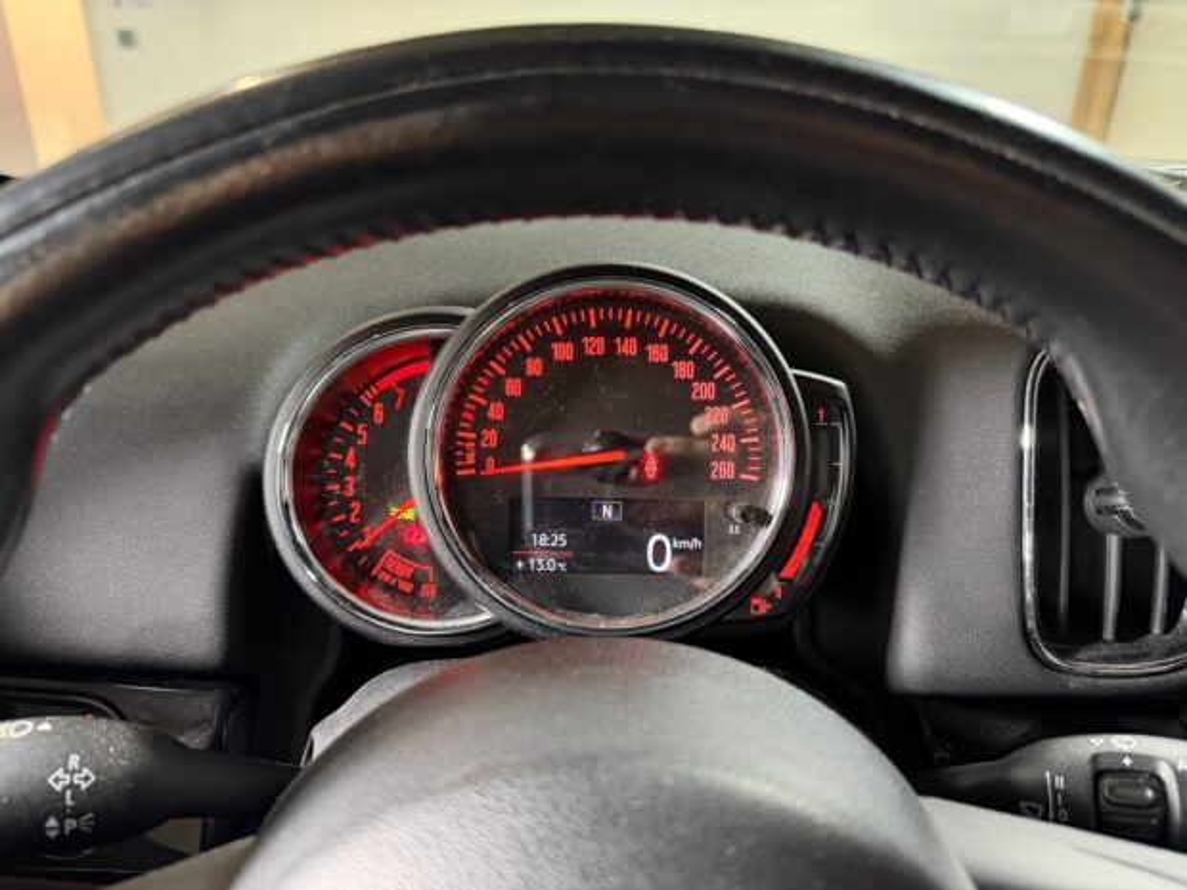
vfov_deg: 56.8
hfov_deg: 71.6
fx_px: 823
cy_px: 445
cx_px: 594
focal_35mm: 24
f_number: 1.78
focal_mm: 6.76
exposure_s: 1/33
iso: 800
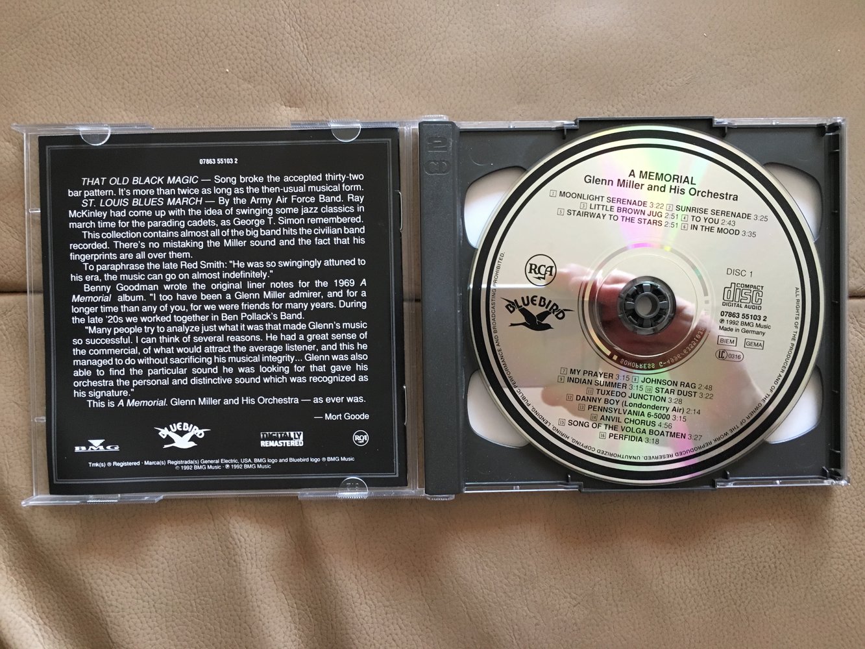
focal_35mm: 29
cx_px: 432
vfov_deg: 48.2
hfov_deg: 61.7
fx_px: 725
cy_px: 324
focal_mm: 4.15
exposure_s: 1/33
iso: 160
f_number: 2.2
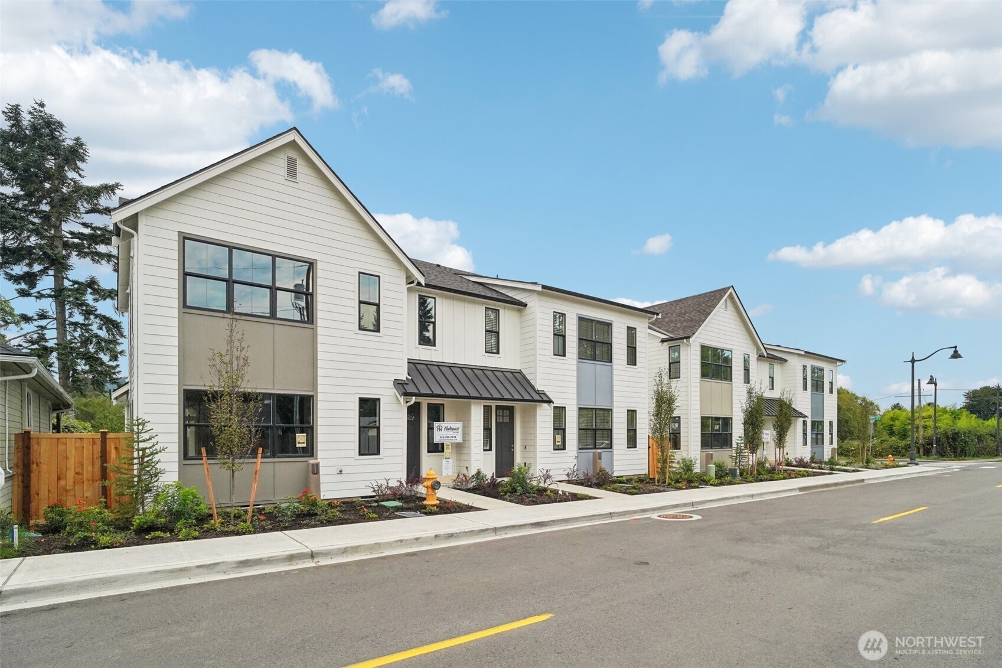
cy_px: 334
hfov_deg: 96.7
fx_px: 445
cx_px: 501
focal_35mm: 16
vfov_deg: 73.7
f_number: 8
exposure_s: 1/1600
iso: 1600
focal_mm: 16
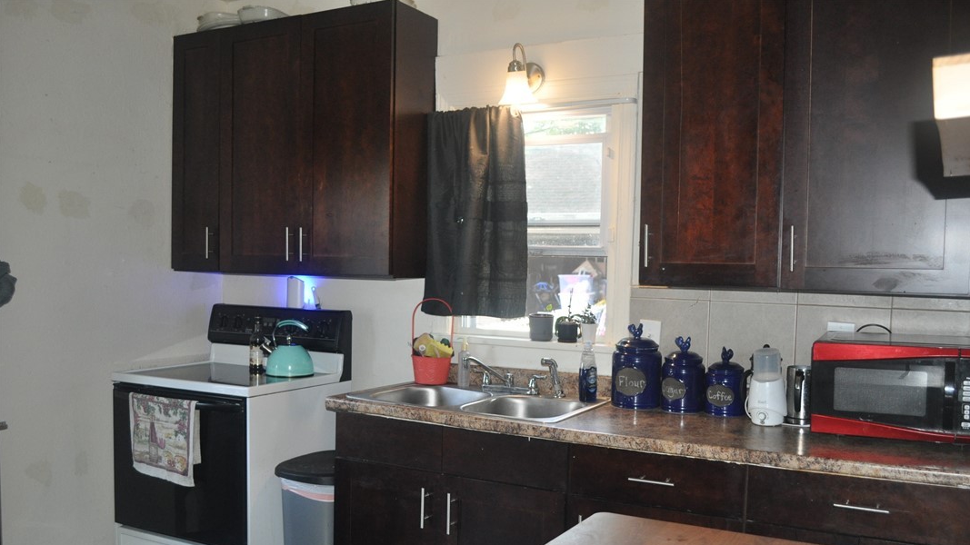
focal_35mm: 32
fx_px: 823
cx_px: 492
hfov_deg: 61.0
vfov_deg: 36.5
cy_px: 326
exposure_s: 1/60
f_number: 3.8
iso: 800
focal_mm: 20
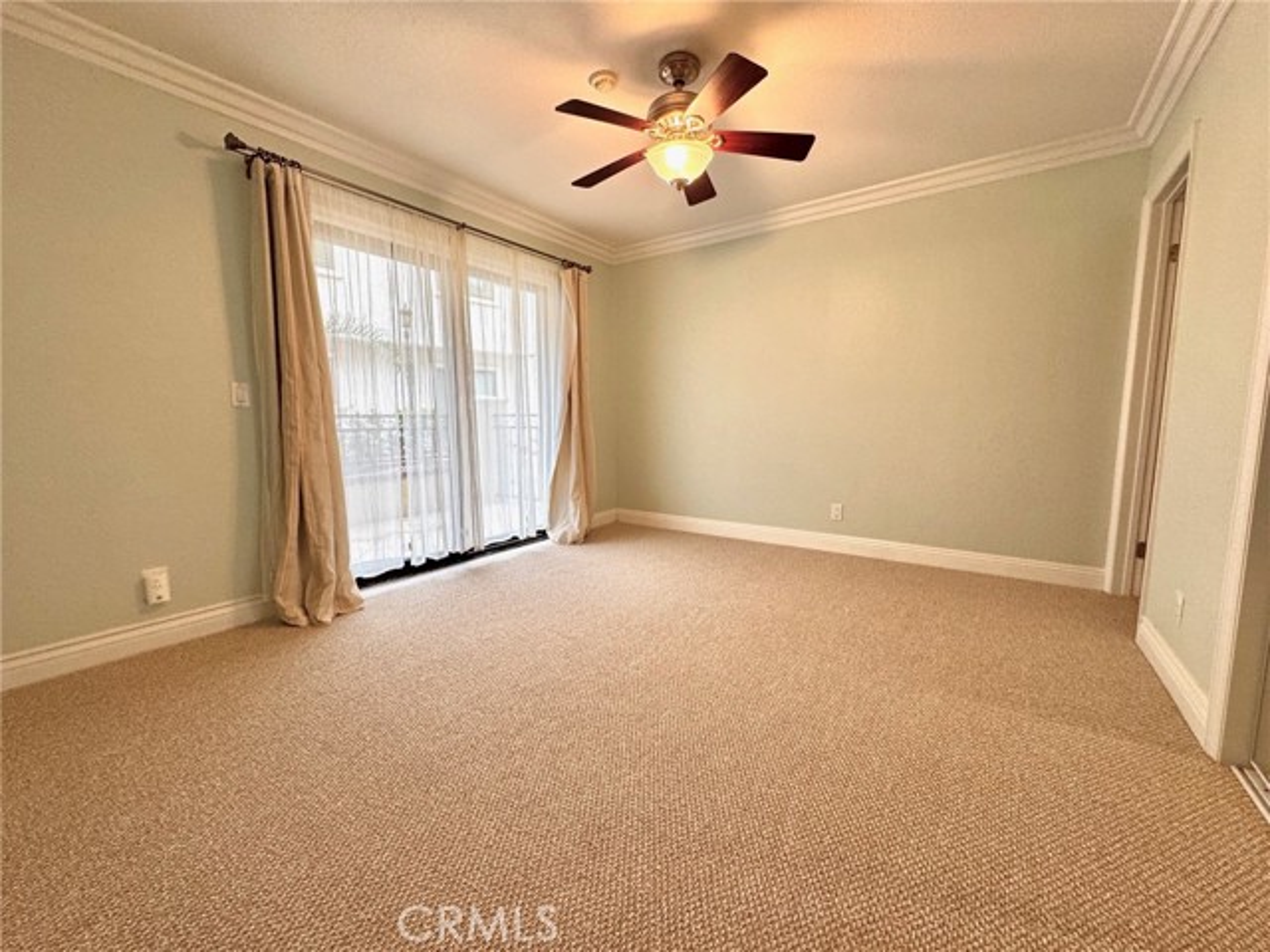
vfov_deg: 85.7
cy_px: 476
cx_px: 635
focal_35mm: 14
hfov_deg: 102.1
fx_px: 514
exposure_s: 1/120
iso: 160
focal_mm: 2.22
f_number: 2.2
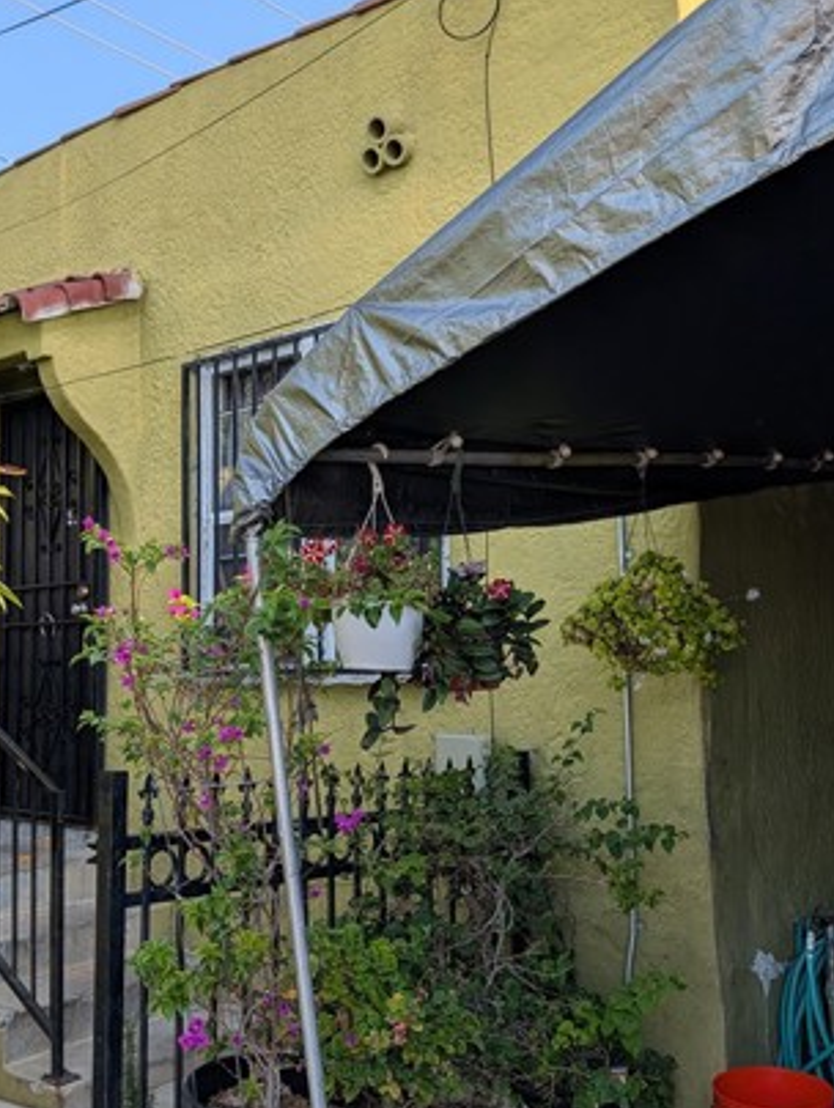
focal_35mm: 38
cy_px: 546
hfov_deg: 37.2
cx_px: 250
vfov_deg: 48.9
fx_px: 1218
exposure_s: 1/556
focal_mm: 6.9
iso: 21
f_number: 1.68
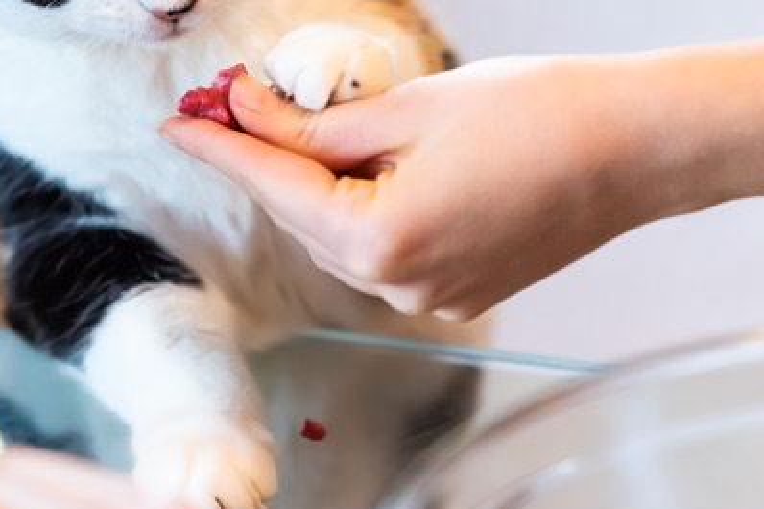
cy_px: 23
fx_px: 8315
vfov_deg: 3.5
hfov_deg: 5.3
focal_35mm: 392
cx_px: 365
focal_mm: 200
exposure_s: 1/200
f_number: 2.8
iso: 1800
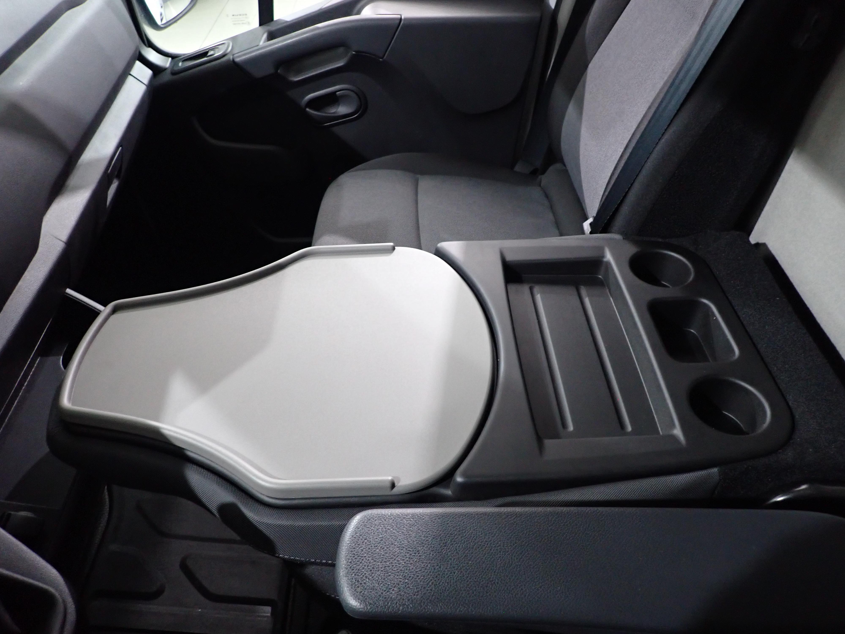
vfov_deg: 54.9
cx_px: 422
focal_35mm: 25
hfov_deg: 69.4
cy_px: 317
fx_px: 610
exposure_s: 1/30
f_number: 2
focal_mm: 4.5
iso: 500
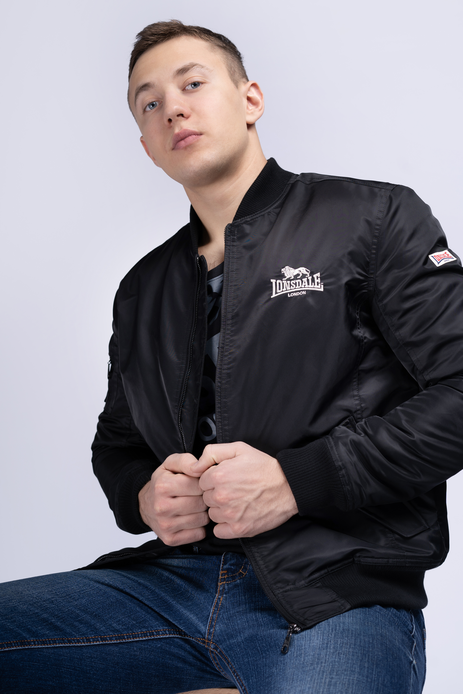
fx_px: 1061
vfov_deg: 36.2
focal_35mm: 55
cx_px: 232
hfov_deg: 24.6
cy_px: 347
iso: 100
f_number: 5.6
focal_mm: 55
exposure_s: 1/160
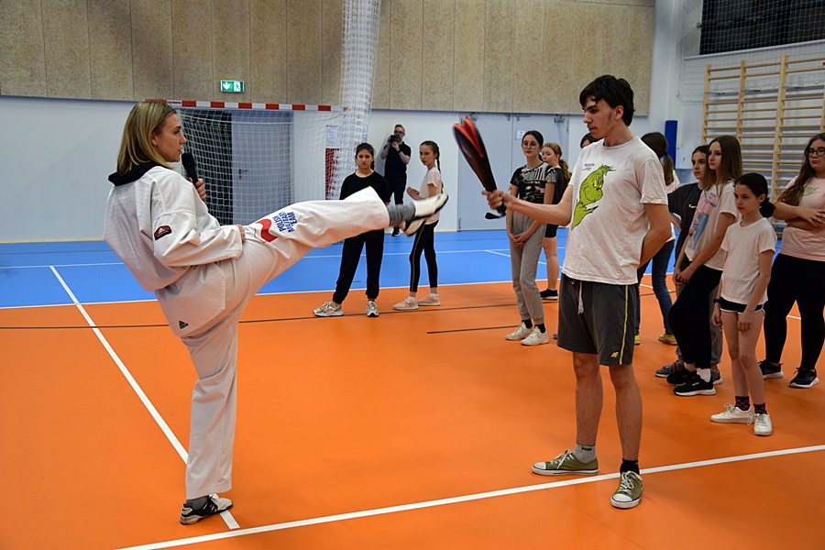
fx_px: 962
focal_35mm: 42
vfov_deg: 31.9
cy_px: 275
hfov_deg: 46.4
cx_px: 412
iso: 450
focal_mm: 28
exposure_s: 1/100
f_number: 4.5
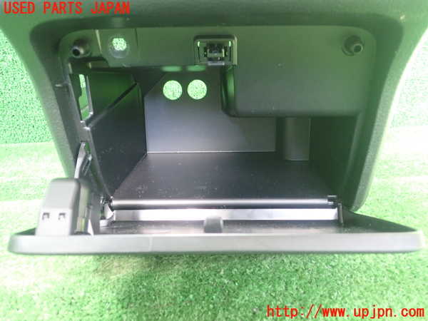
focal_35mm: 30
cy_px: 160
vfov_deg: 46.8
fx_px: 371
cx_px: 214
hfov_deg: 60.0
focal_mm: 5.5
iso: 800
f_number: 2.3
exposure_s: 1/40
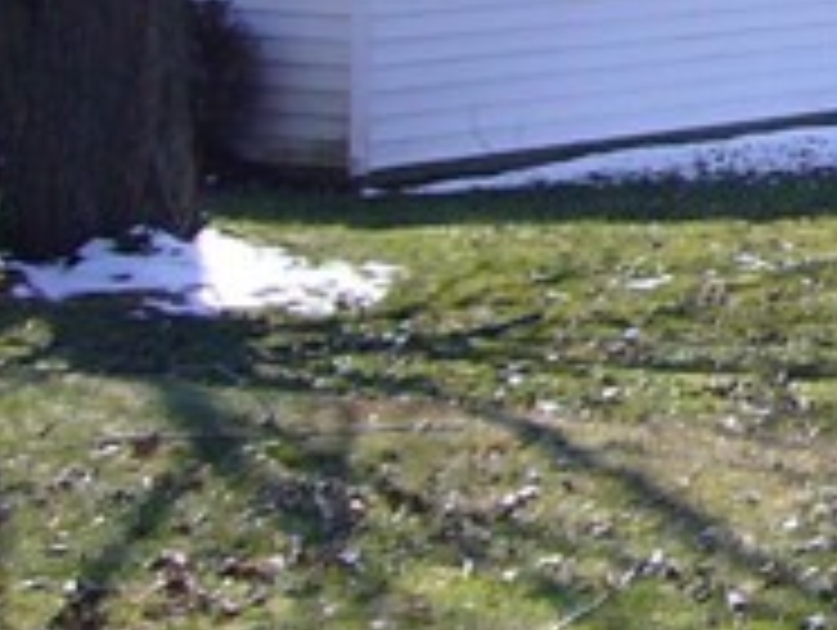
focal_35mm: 154
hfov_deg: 11.0
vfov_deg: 9.4
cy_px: -261
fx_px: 3728
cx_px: 1935
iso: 80
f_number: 2.8
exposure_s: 1/500
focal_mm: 4.6
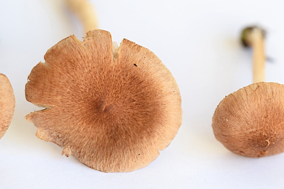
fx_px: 938
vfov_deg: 11.5
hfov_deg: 17.2
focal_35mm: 119
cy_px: 89
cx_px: 145
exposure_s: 1/125
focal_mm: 60
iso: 400
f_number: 6.3
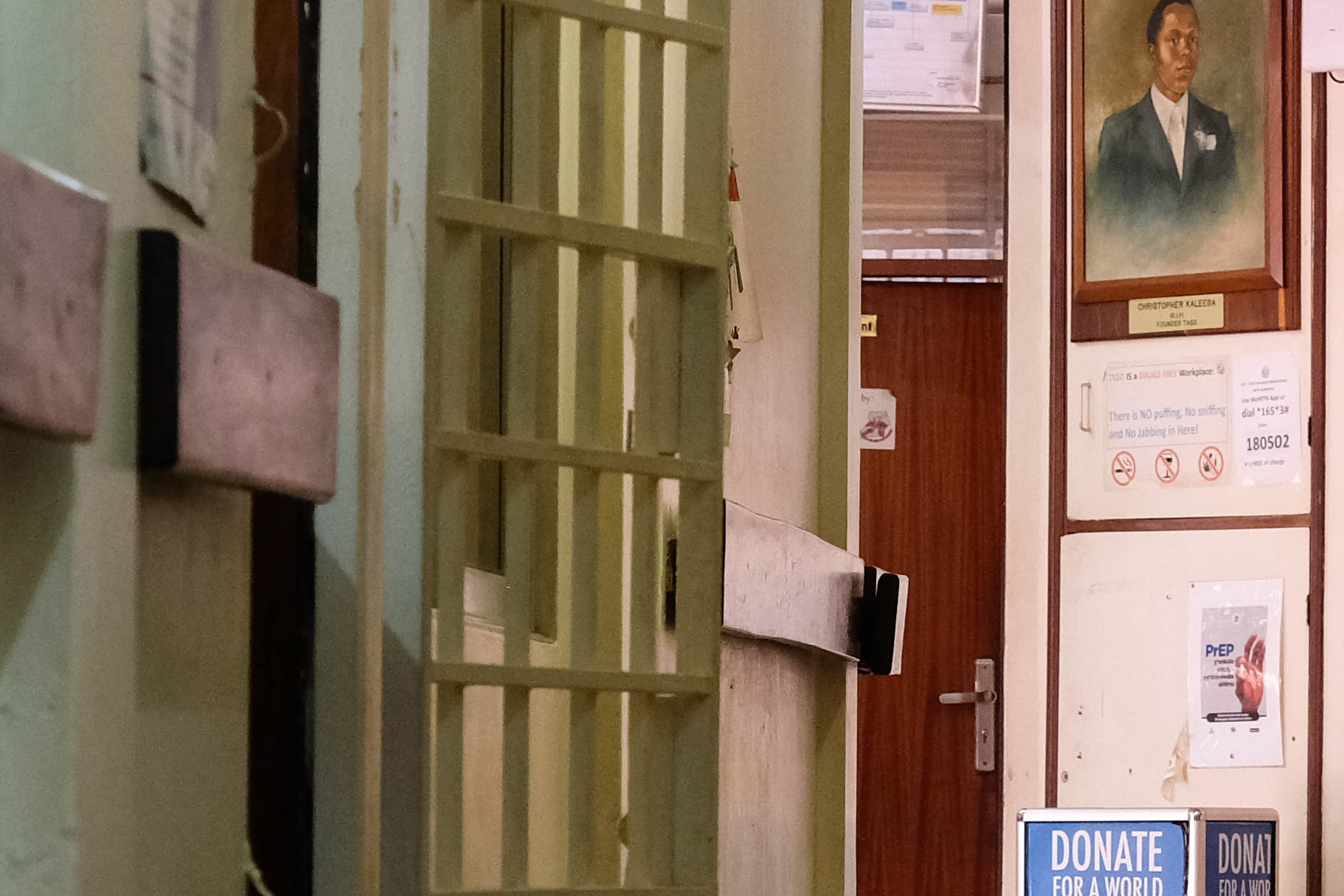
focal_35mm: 230
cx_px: 1154
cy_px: 628
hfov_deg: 8.9
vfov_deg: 6.0
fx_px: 8587
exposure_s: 1/125
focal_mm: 47
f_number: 3.6
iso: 2500
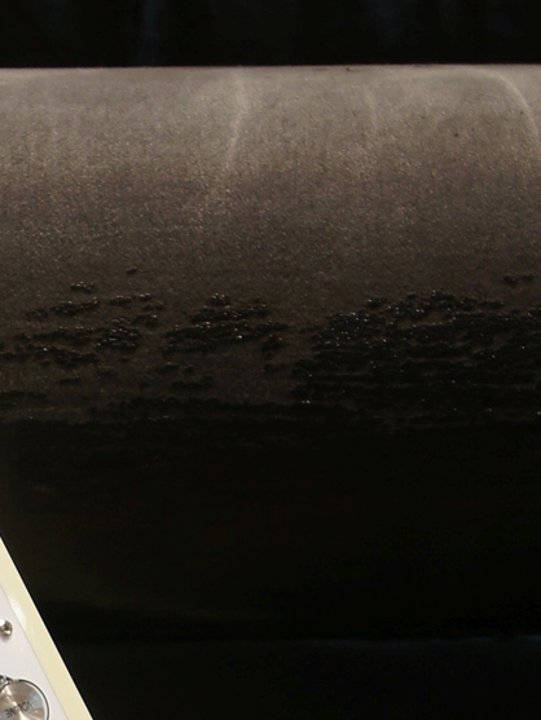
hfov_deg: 7.1
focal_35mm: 207
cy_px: 640
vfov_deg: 9.5
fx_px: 4311
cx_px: -299
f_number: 7.1
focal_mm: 35
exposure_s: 1/4
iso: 100
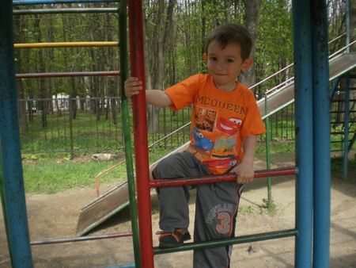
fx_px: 370
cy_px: 134
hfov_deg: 51.3
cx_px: 178
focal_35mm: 36
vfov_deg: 39.7
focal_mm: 6.3
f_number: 3.1
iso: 100
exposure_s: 1/320
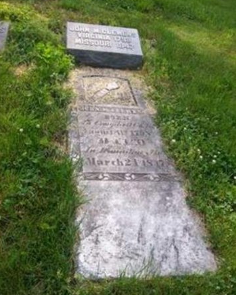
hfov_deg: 39.2
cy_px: 150
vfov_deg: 47.9
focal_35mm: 38
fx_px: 331
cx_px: 117
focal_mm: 6
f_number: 2.7
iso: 80
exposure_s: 1/610
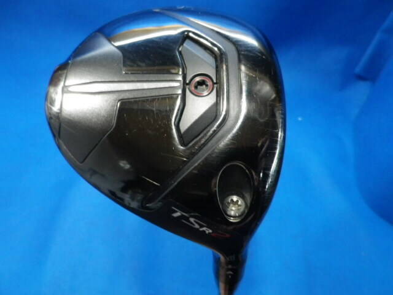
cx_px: 196
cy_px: 148
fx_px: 284
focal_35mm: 25
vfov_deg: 54.9
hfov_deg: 69.4
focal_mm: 4.5
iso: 400
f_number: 3.5
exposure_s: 1/40
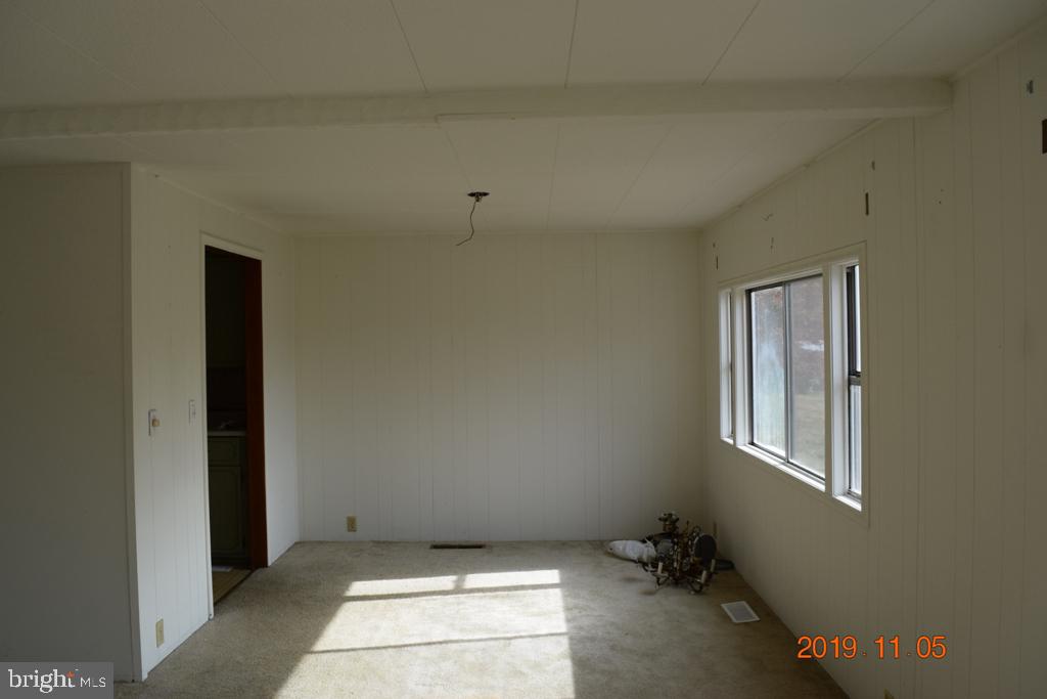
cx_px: 524
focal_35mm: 27
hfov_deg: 67.4
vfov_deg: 47.9
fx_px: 785
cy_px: 350
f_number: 8
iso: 280
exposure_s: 1/250
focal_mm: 18
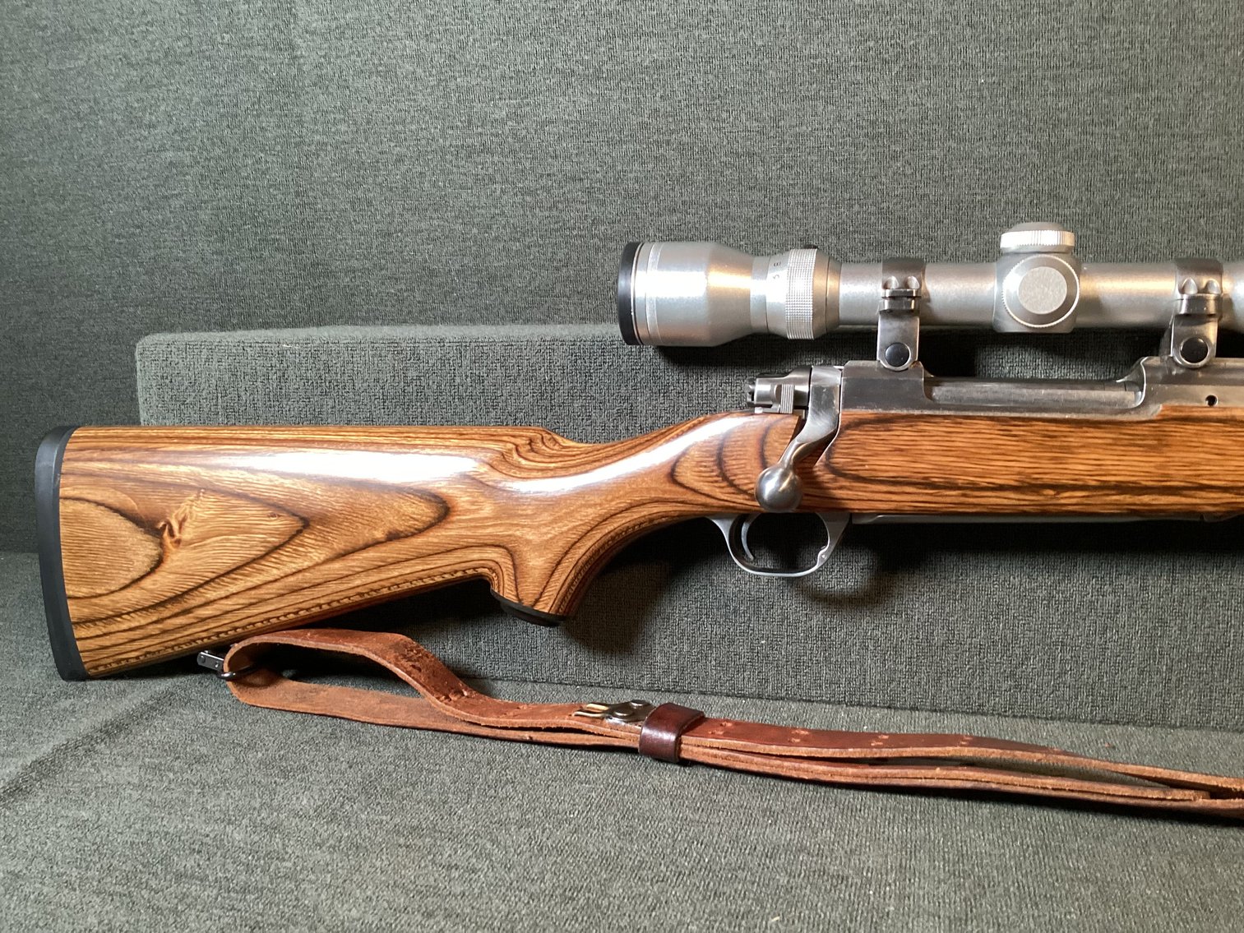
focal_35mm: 31
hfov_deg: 58.3
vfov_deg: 45.4
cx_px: 622
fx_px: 1114
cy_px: 466
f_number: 2.4
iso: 250
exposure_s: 1/60
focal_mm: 3.3
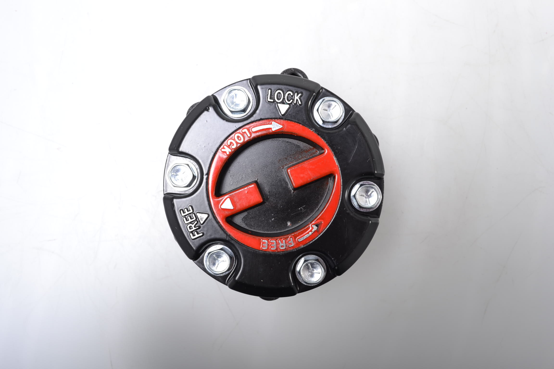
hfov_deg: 67.4
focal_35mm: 27
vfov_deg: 47.9
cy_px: 184
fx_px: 415
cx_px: 277
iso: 100
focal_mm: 18
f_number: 10
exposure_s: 1/60
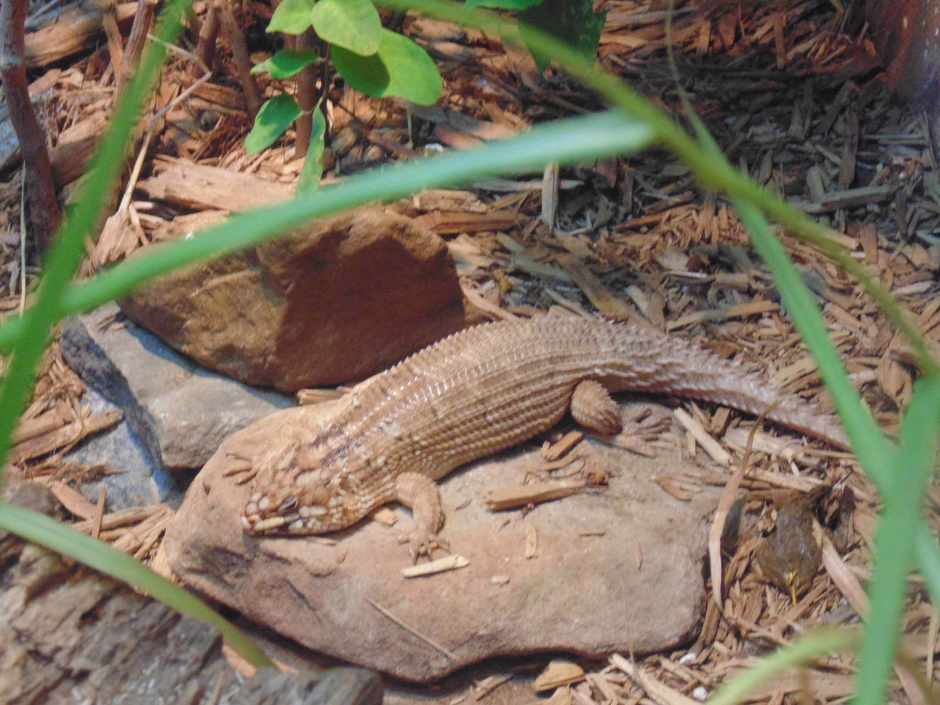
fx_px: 2661
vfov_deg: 15.1
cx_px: 470
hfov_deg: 20.0
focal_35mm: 98
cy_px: 352
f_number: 4.6
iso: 400
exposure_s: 1/10
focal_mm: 17.5
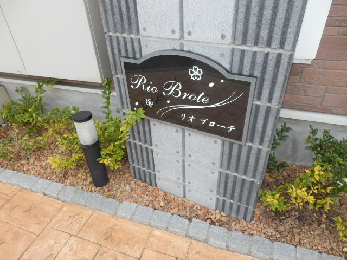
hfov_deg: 71.6
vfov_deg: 56.8
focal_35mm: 24
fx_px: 241
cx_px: 174
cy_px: 130
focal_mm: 4.2
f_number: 3
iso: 125
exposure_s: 1/30
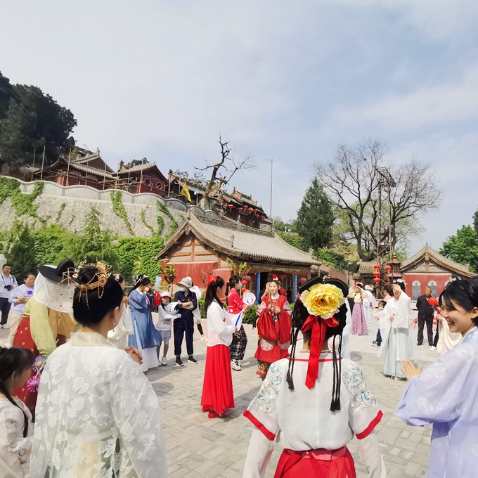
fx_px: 328
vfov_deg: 72.1
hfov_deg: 71.1
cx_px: 295
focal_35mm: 21
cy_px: 248
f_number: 2.2
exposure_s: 1/1669
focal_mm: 2.23
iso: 50
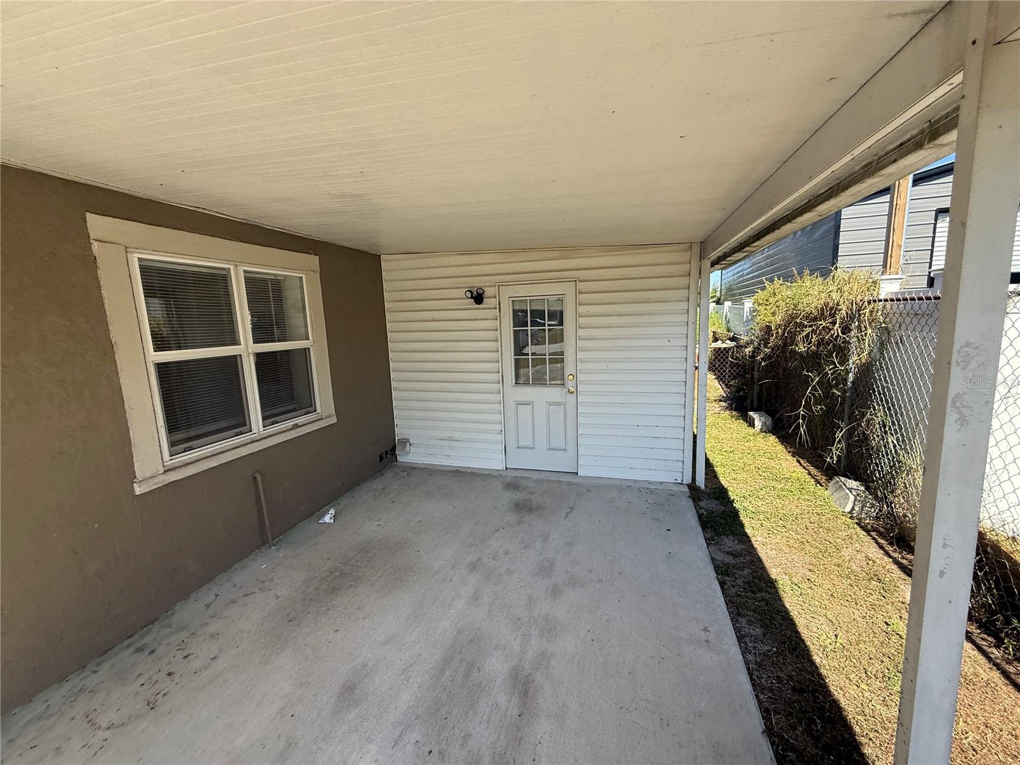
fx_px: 413
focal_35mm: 14
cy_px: 382
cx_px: 510
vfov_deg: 85.7
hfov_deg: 102.1
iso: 64
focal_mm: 2.22
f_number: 2.2
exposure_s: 1/853
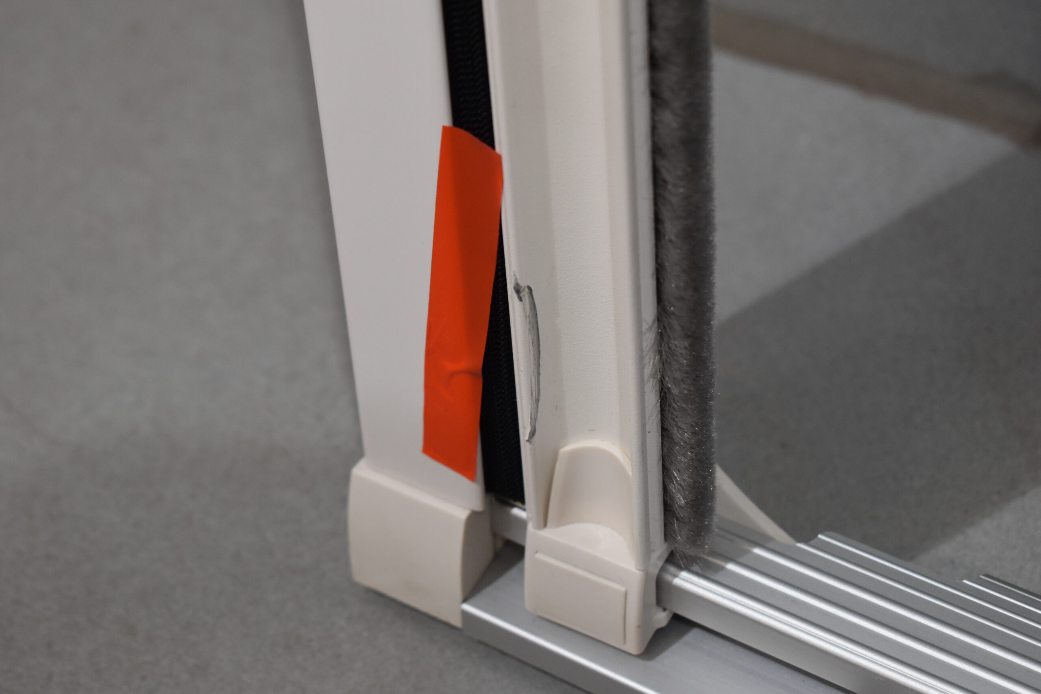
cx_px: 520
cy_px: 347
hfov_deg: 24.6
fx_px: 2386
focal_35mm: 82
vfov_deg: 16.6
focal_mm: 55
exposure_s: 1/125
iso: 1000
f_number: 5.6
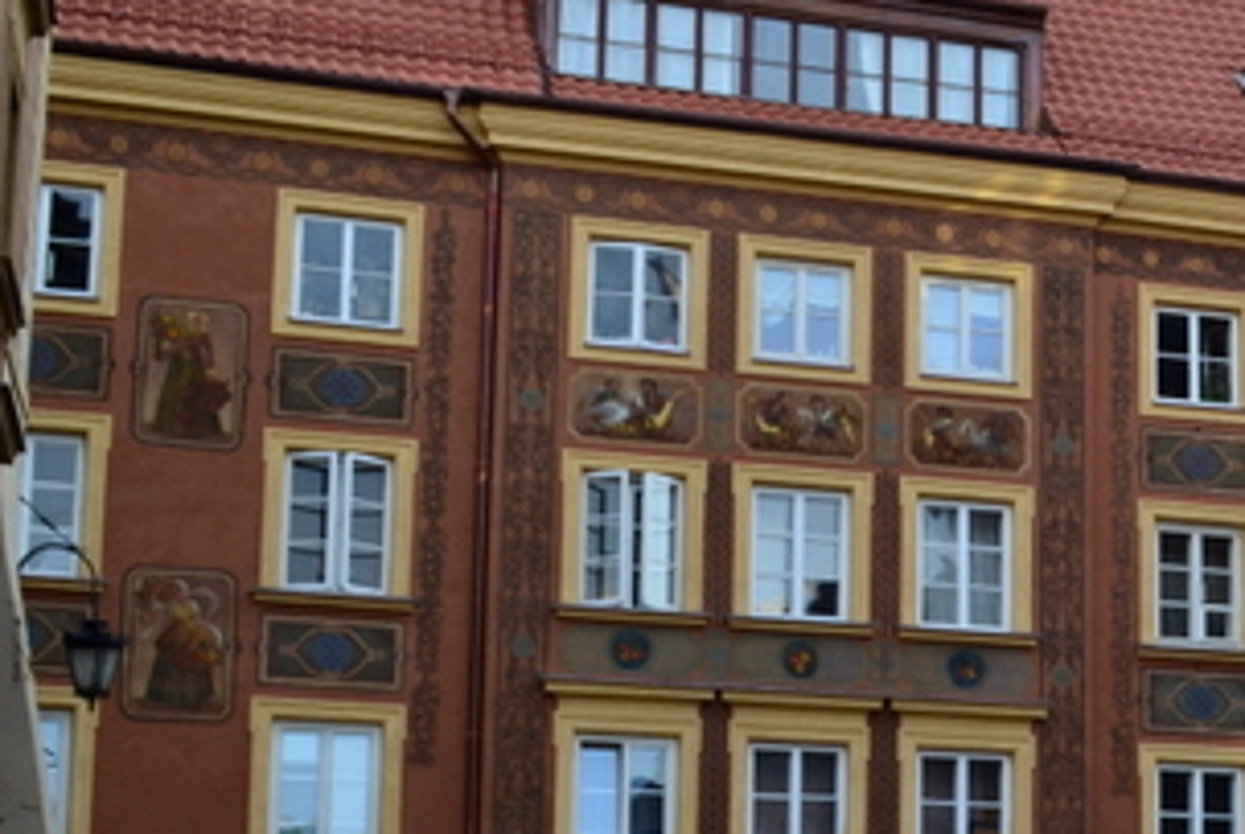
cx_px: 1237
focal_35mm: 87
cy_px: 661
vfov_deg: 15.7
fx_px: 3013
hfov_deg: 22.5
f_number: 9
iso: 400
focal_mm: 22
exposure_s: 1/160
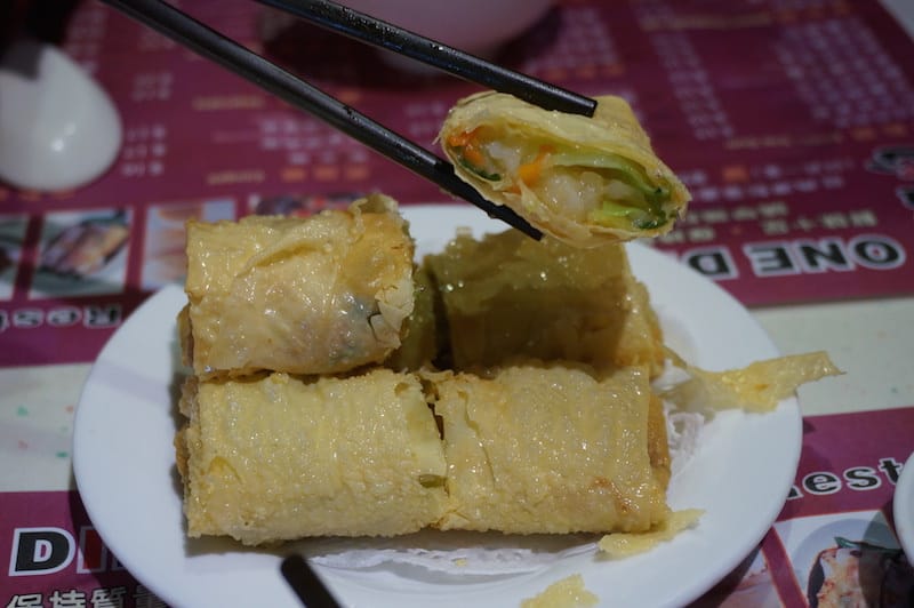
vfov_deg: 23.7
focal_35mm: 57
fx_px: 1446
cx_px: 457
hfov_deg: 35.1
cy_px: 304
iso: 500
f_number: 5.6
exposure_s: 1/60
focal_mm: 38
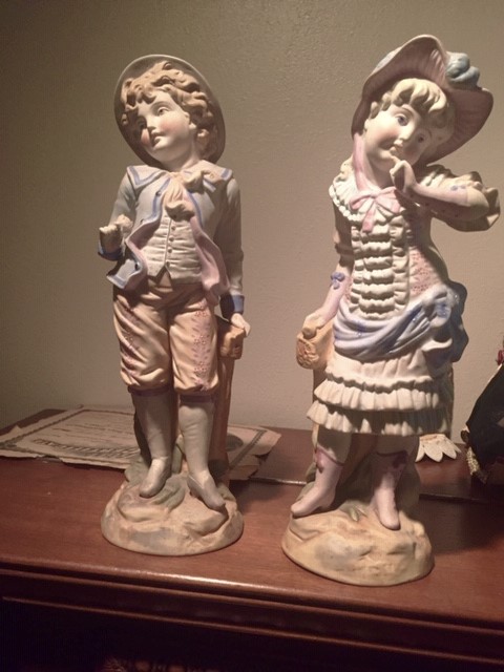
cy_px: 336
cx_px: 252
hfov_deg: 48.2
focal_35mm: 29
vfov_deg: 61.7
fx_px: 563
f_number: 2.2
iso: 250
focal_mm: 4.15
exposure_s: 1/24
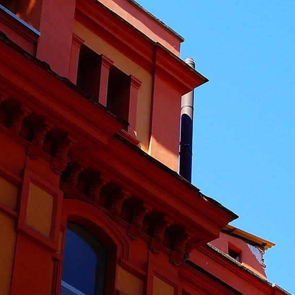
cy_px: 97
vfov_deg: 11.4
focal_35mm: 153
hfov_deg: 11.4
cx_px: 49
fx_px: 1475
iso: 100
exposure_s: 1/100
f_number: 8
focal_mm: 28
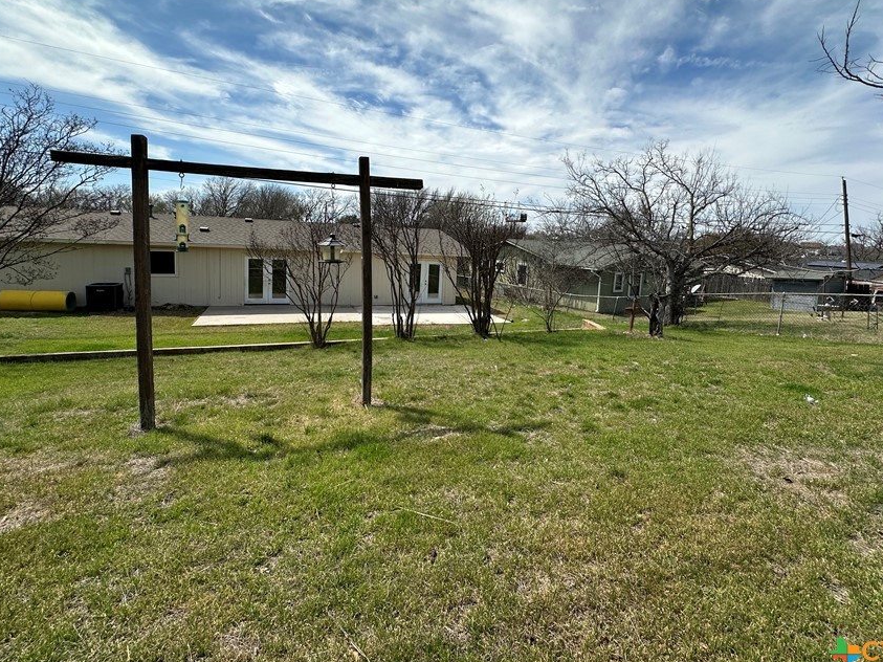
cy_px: 287
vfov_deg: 74.4
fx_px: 434
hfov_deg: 91.0
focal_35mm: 17
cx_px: 445
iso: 50
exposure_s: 1/2618
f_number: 2.2
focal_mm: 2.22
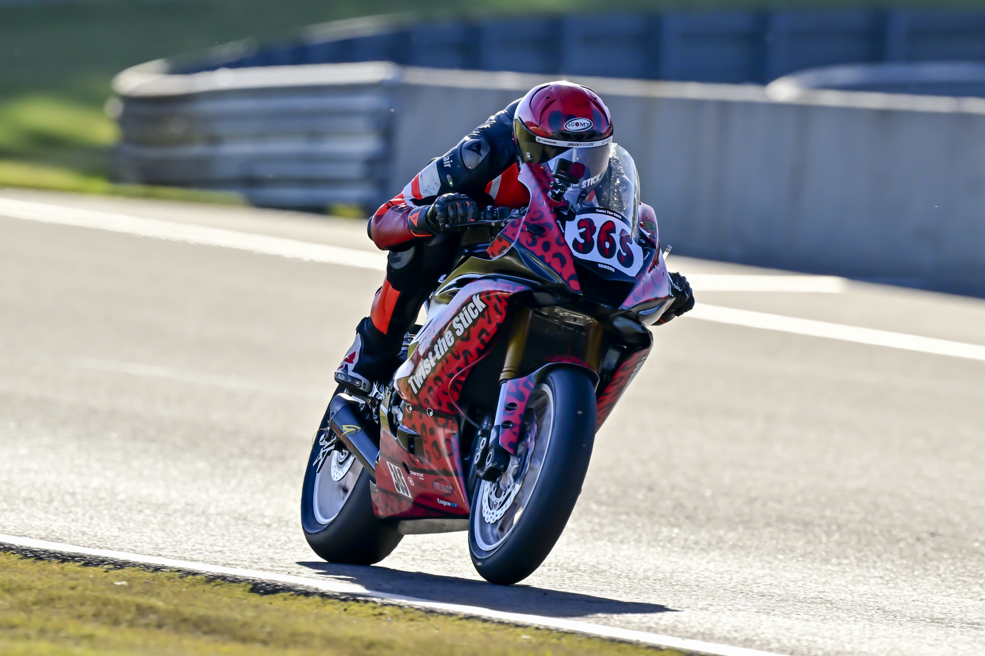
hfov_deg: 3.4
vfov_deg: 2.3
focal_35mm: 600
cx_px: 492
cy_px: 328
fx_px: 16412
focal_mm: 400
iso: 800
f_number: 5
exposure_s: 1/1600
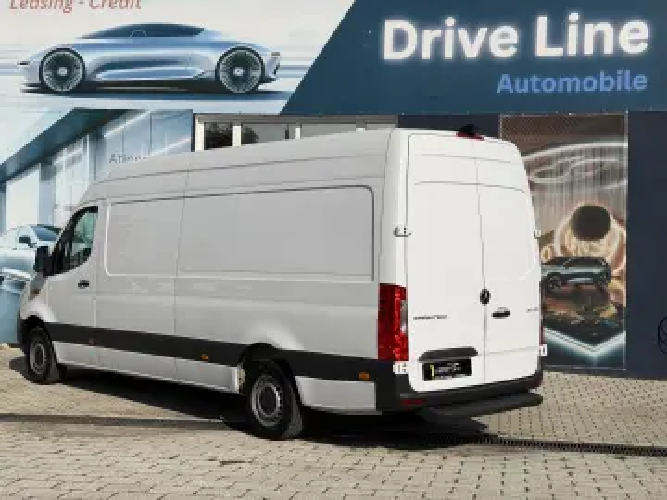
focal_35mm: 48
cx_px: 334
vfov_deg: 30.3
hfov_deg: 39.7
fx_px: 925
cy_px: 250
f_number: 1.78
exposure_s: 1/16129
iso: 64
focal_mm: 6.76
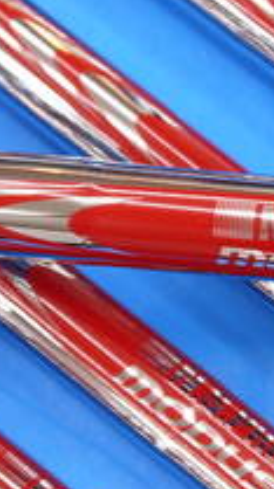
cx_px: 412
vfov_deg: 12.9
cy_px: 220
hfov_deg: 7.1
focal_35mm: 167
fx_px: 2165
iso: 250
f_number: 4.6
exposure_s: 1/60
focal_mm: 25
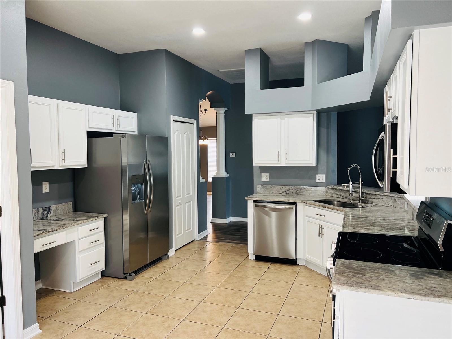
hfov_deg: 67.3
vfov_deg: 53.1
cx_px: 226
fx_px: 339
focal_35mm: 26
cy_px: 170
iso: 64
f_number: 1.5
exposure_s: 1/60
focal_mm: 5.7
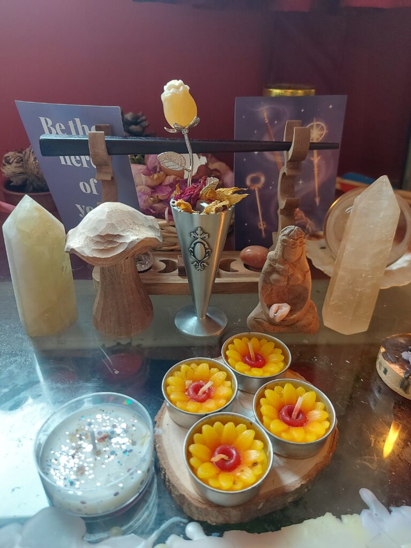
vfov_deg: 71.6
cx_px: 206
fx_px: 380
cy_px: 274
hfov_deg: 56.8
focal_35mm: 24
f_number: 1.8
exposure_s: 1/50
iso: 200
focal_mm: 5.23
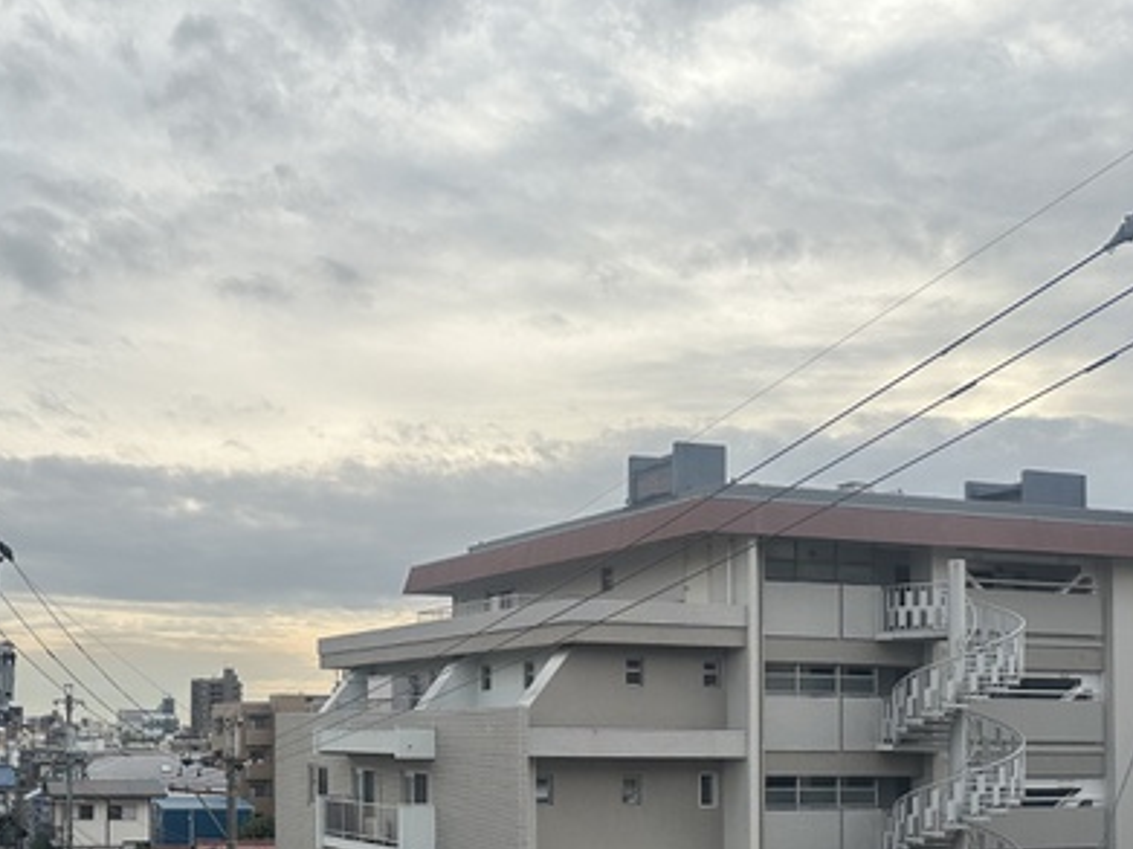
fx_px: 1407
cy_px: 688
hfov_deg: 41.5
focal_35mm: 43
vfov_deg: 32.6
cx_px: 185
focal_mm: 6.86
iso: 80
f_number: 1.78
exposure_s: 1/1916
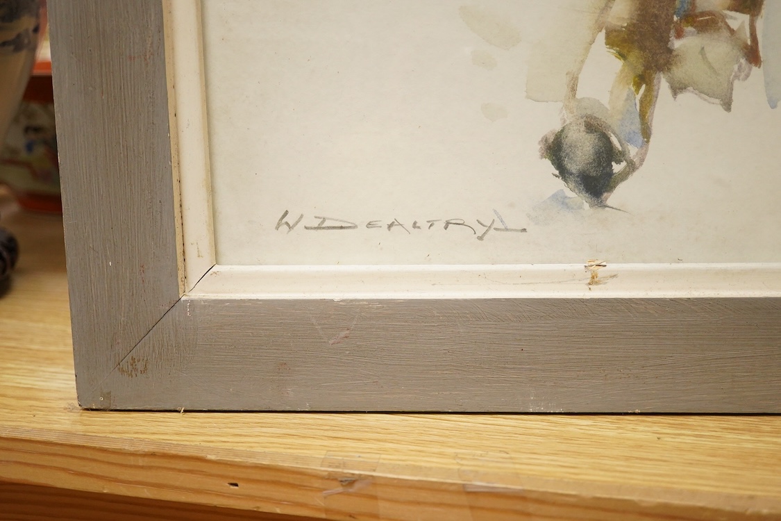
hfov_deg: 43.6
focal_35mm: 45
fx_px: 976
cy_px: 260
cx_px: 390
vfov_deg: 29.9
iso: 2500
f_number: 4
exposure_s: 1/320
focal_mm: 30
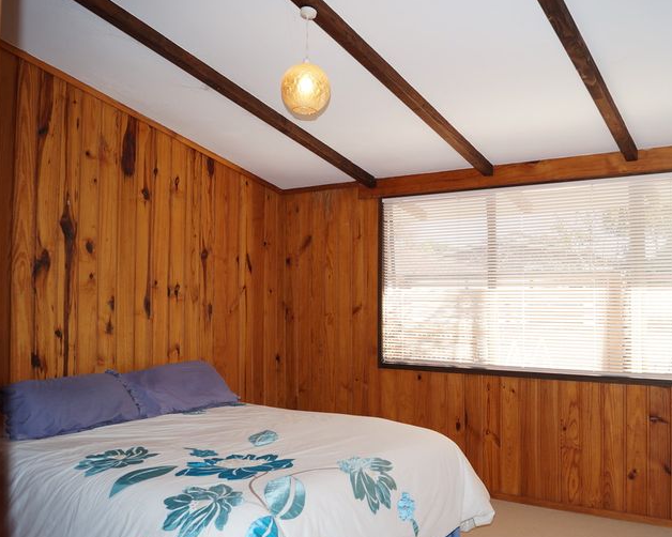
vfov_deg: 47.1
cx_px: 387
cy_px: 271
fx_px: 616
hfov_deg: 56.9
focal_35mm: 31
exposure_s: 1/60
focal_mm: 18
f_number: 4
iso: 100
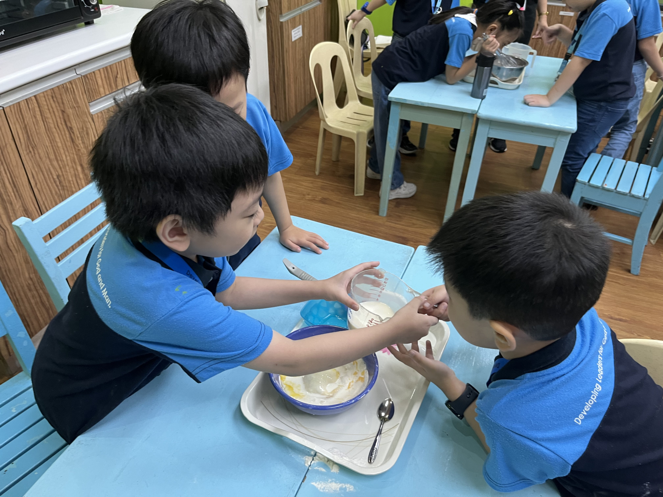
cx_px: 332
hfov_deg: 67.3
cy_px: 248
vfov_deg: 53.1
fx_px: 498
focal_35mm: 26
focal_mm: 5.1
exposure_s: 1/60
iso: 200
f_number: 1.6
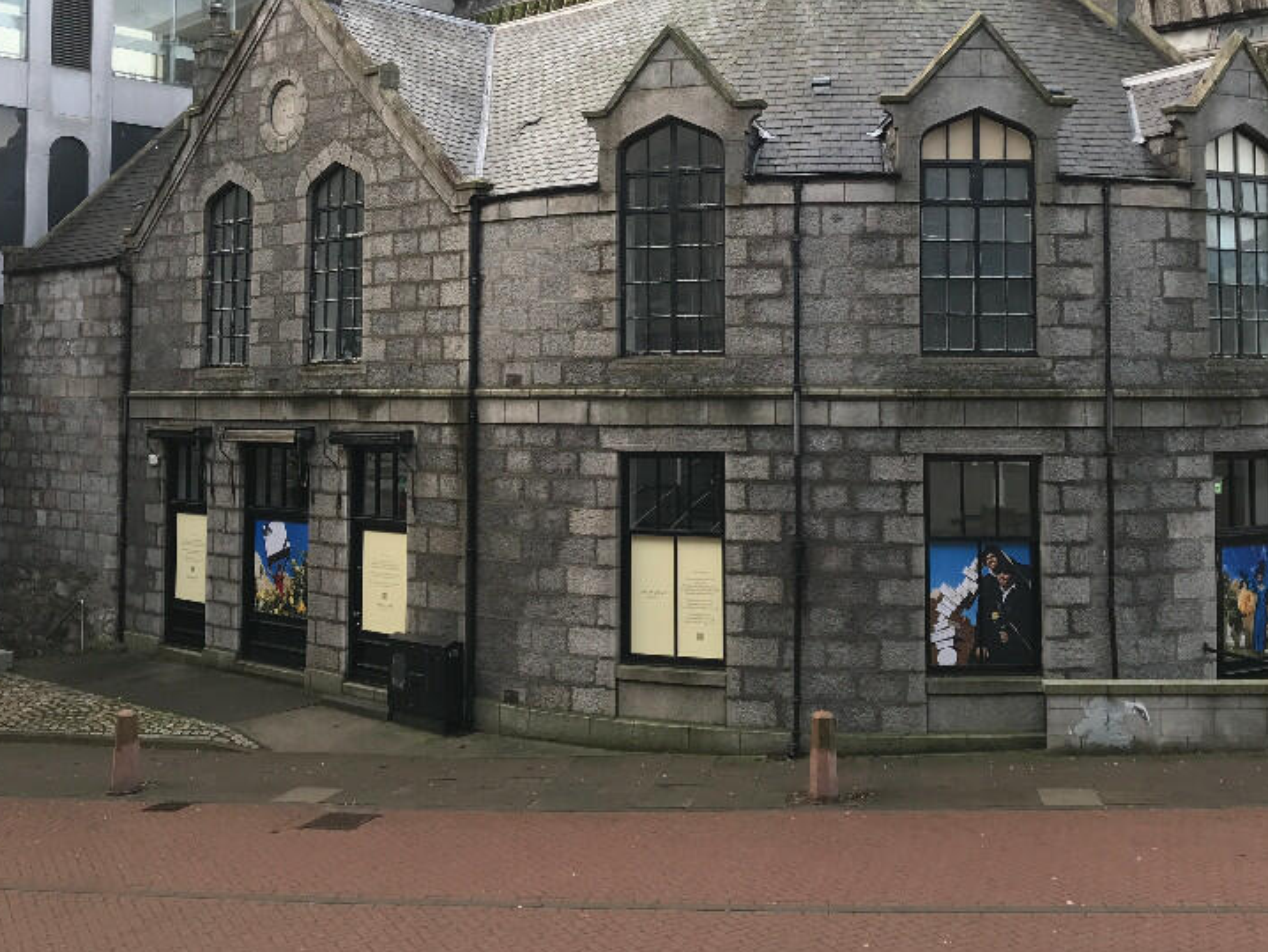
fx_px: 1465
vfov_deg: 35.6
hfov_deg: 46.7
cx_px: 697
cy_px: 324
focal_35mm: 40
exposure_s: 1/100
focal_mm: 3.99
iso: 25
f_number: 1.8
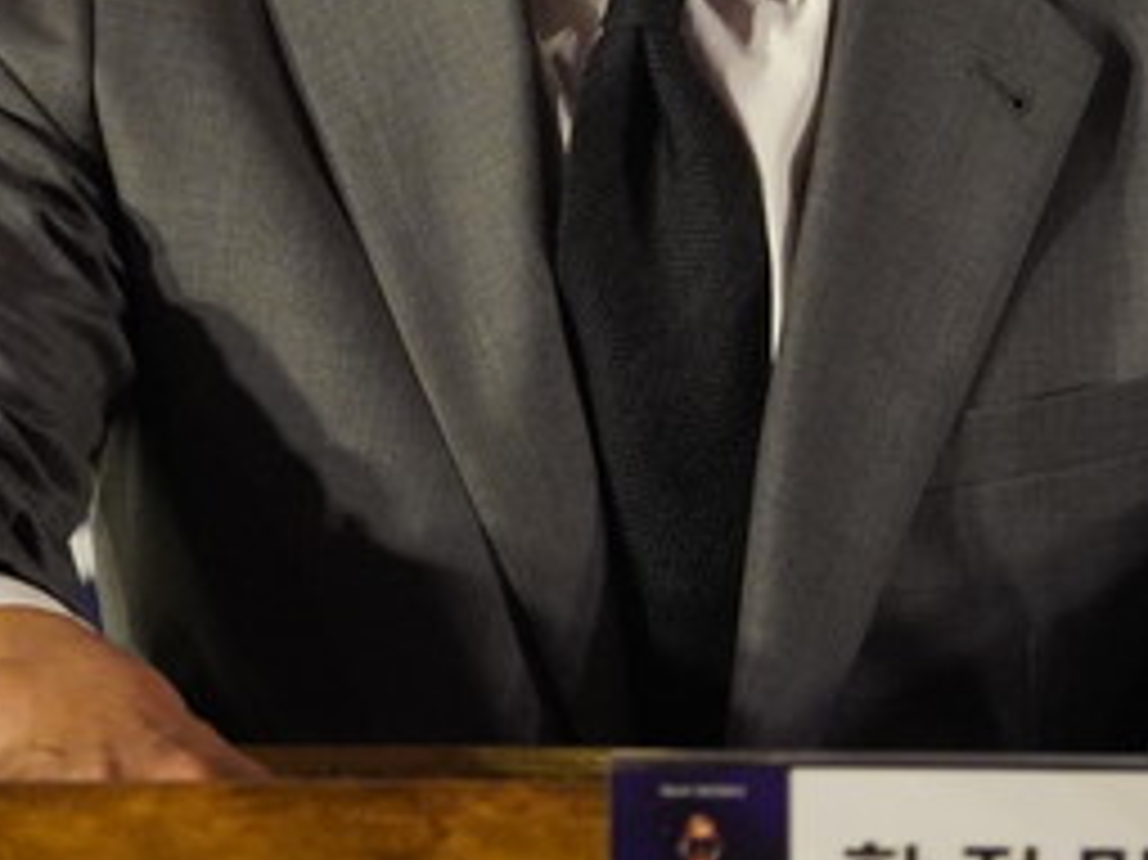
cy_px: -297
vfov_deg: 1.8
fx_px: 27230
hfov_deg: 2.4
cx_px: 603
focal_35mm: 821
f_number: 6.3
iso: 8000
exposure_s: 1/125
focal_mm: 279.5
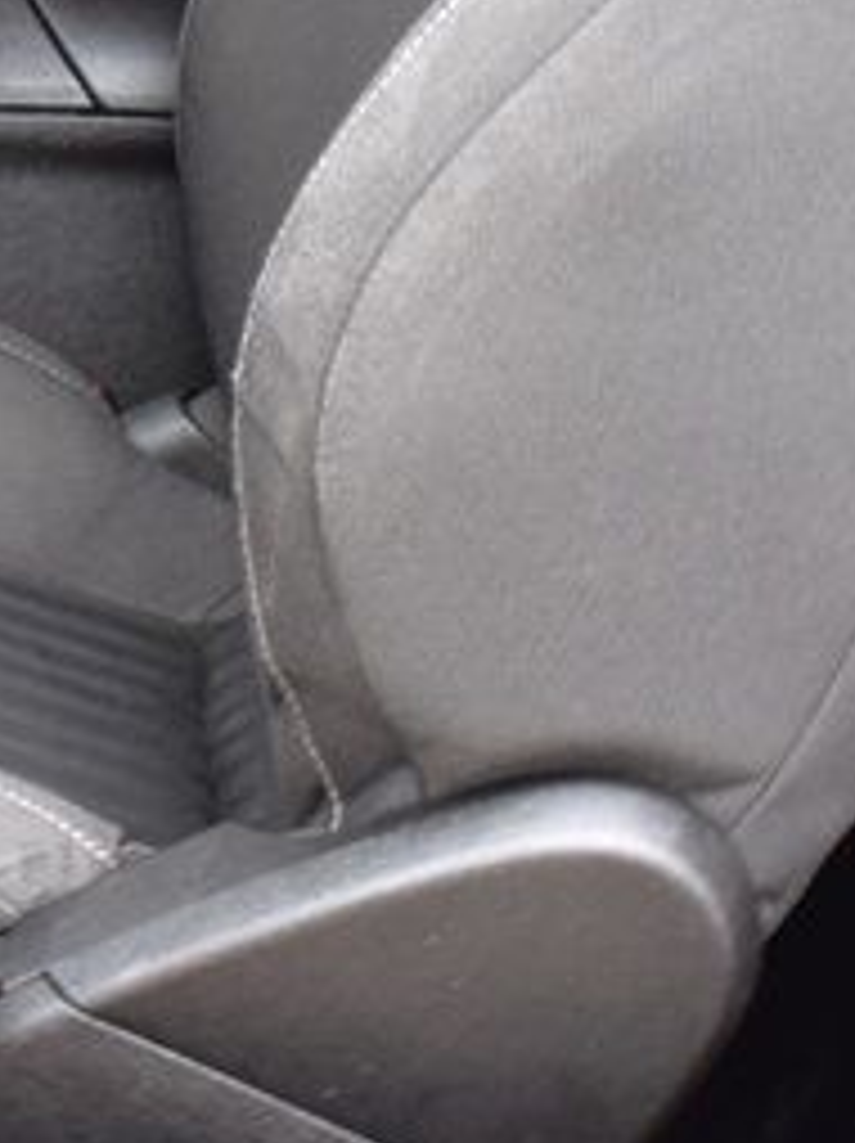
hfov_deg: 11.3
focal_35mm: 128
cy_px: -153
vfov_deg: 15.0
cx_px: -225
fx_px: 4222
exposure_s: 1/15
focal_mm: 22
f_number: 6.3
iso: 450
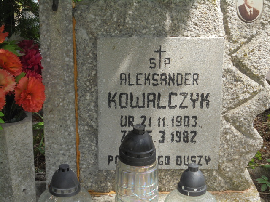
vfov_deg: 17.8
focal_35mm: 83
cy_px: 101
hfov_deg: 23.6
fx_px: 647
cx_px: 135
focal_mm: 14.9
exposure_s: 1/125
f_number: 6.7
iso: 100
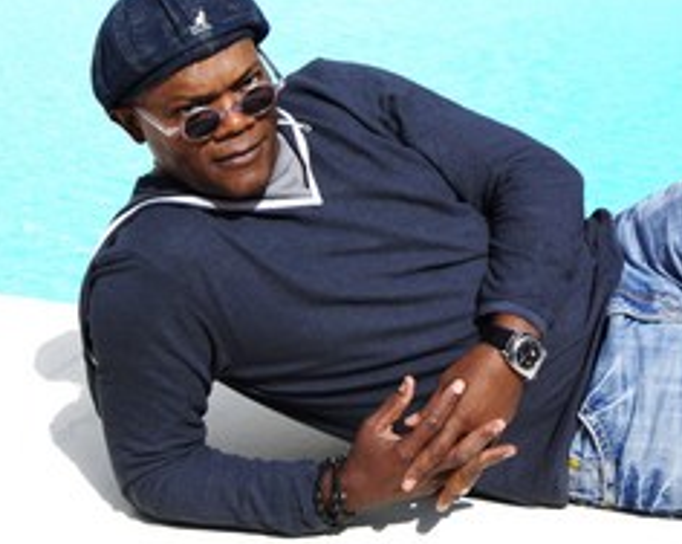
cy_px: 260
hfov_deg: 22.1
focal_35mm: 86
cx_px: 509
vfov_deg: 17.8
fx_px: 1733
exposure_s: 1/1500
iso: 400
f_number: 9.5
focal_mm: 36
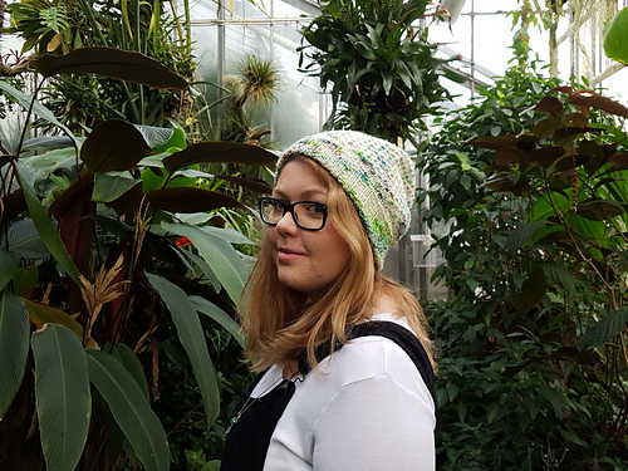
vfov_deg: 53.1
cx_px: 314
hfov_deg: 67.3
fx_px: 472
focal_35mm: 26
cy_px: 236
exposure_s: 1/100
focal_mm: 4.2
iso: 100
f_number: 1.7
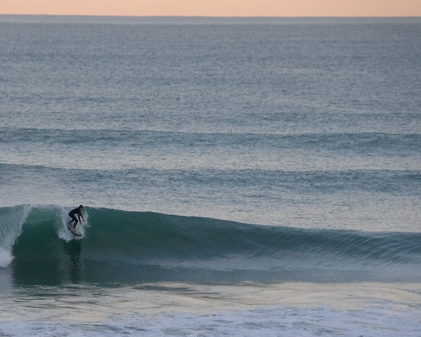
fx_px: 5295
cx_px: 86
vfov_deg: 3.6
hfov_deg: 4.6
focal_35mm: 425
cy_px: 214
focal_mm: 177
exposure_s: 1/2000
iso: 1600
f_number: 6.3
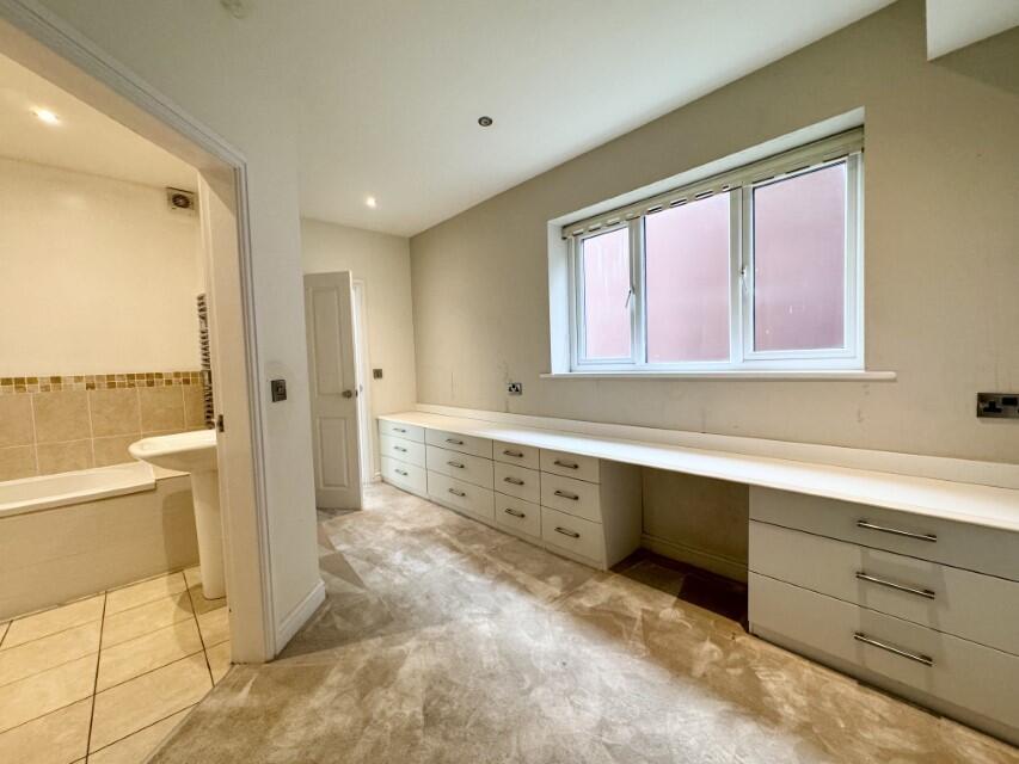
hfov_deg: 102.1
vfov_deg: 85.7
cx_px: 510
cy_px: 382
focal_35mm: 14
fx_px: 412
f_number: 2.2
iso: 250
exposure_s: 1/100
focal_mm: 2.22
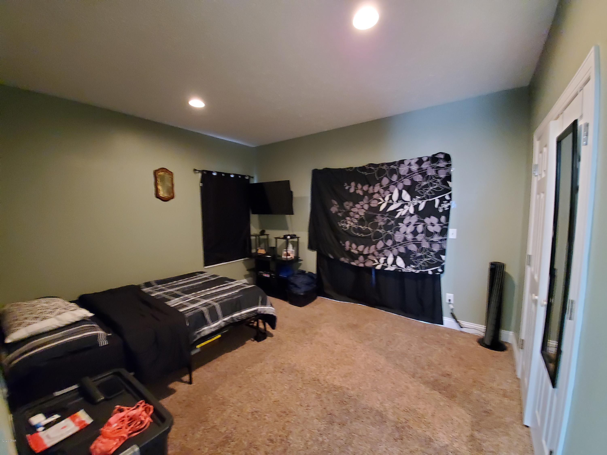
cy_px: 228
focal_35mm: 13
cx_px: 304
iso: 1250
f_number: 2.2
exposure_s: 1/9
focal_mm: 1.8
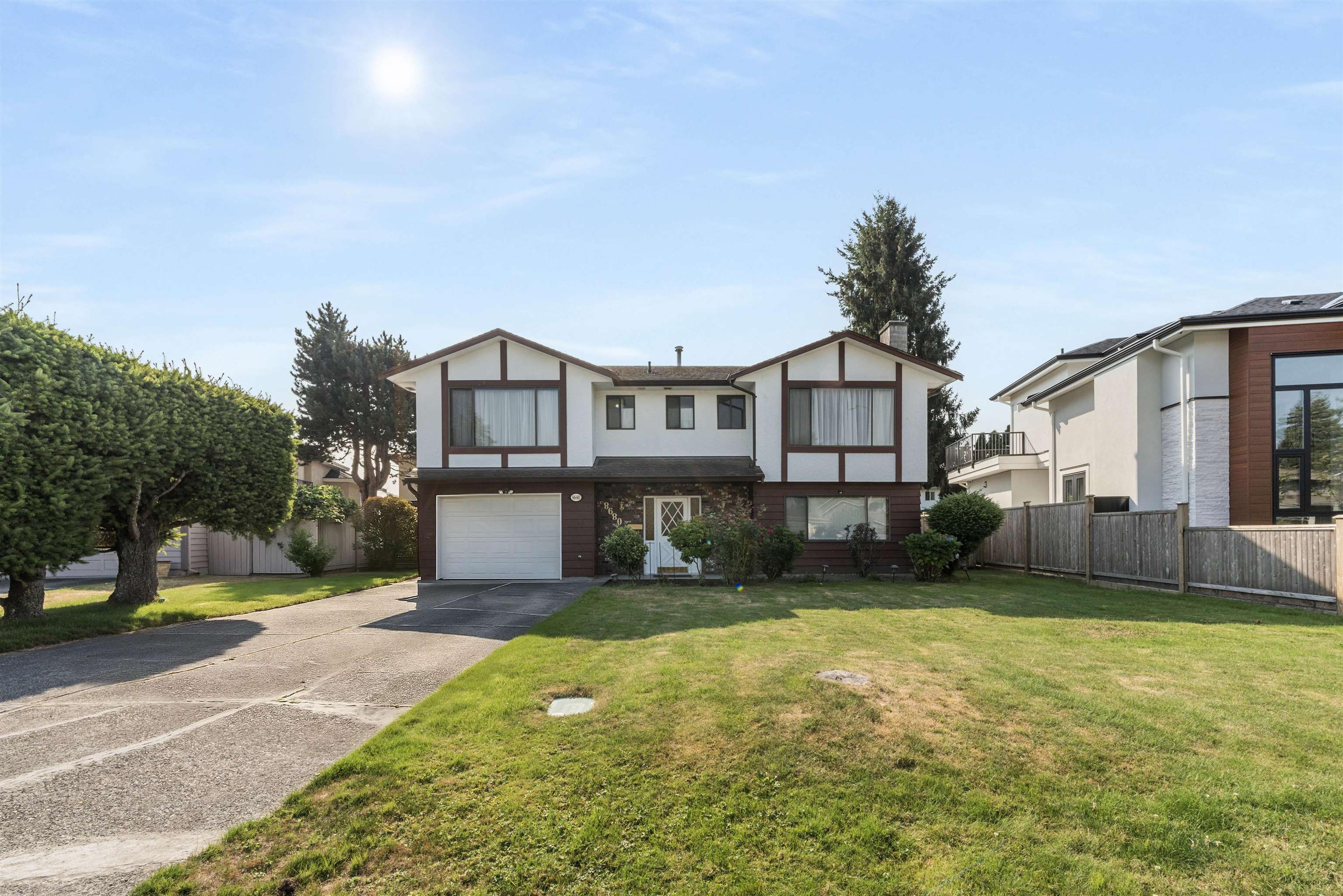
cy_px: 448
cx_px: 672
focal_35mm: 14
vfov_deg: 81.2
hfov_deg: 104.3
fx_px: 522
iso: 100
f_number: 16
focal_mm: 14
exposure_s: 1/100
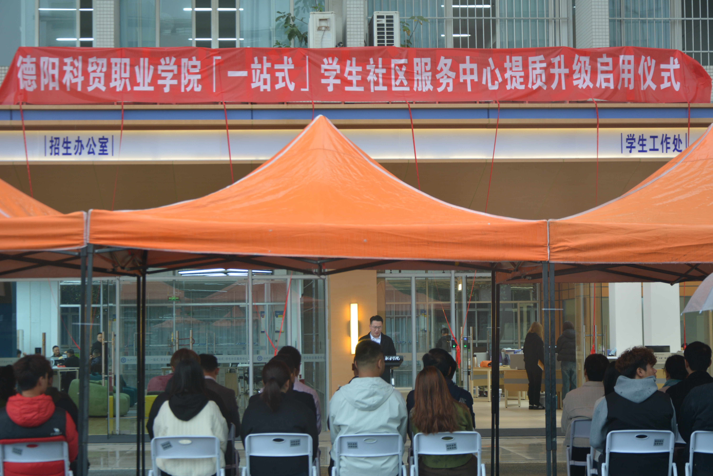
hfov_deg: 27.0
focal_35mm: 75
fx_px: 1485
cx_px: 356
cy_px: 238
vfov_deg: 18.2
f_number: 5
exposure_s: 1/25
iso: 160
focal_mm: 50
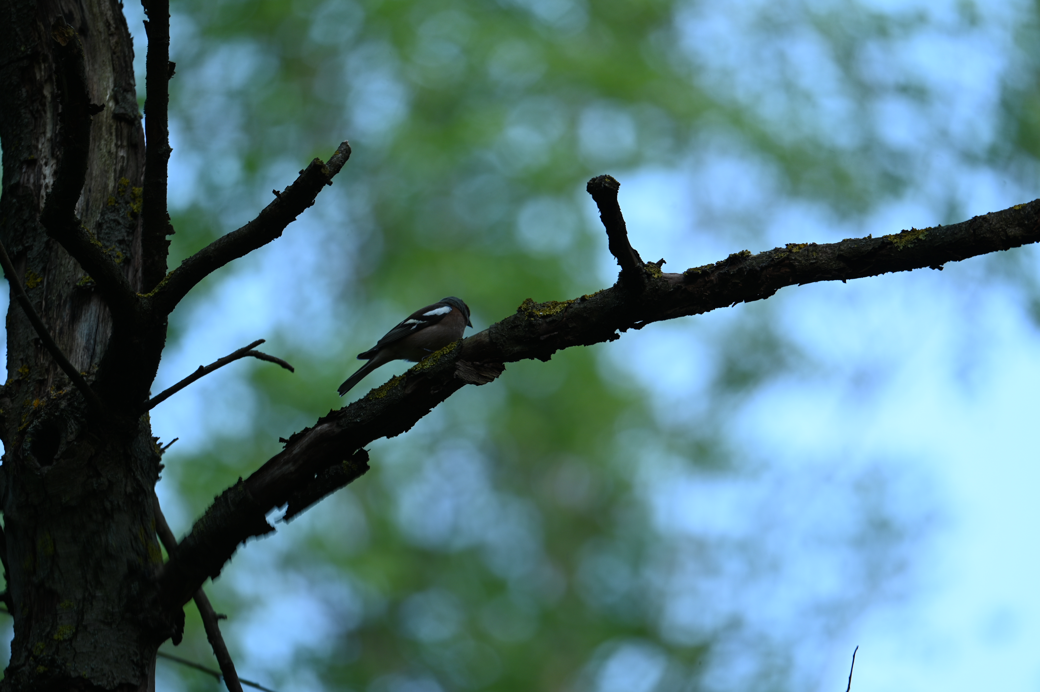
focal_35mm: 500
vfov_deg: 2.7
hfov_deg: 4.1
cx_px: 520
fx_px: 14435
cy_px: 346
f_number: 6.7
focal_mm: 500
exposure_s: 1/100
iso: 180
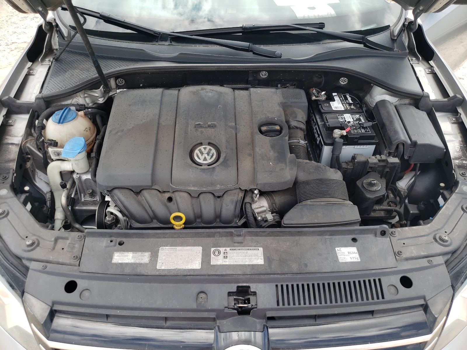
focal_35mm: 26
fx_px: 351
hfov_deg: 67.3
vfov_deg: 53.1
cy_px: 175
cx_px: 234
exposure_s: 1/625
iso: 50
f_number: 1.5
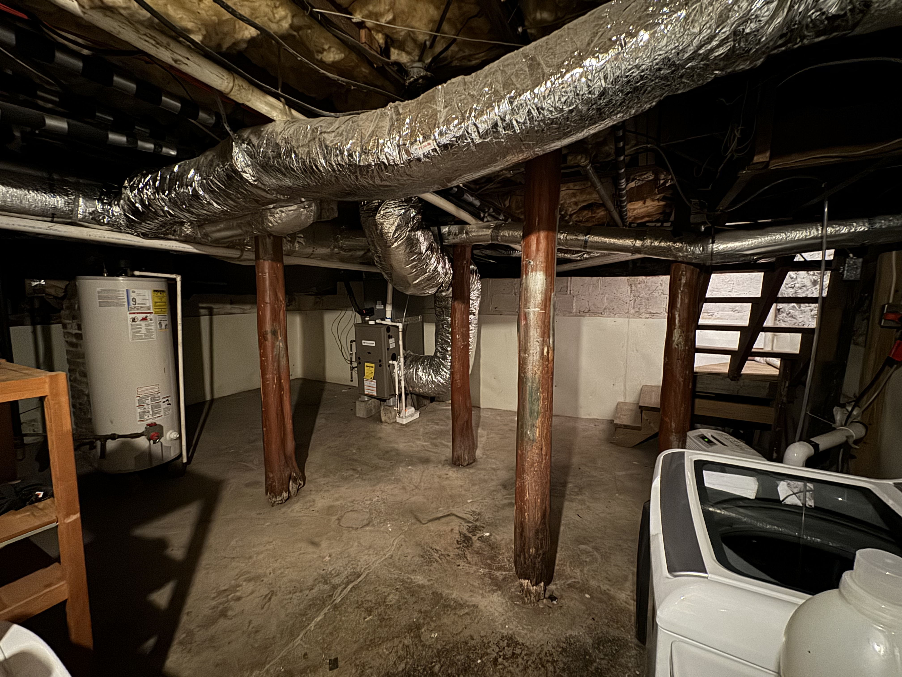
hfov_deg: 102.1
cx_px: 451
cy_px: 338
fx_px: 365
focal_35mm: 14
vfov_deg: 85.7
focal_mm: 2.22
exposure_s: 1/12
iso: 1000
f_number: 2.2
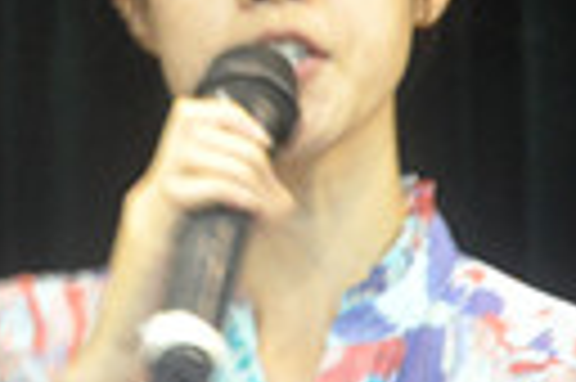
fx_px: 9795
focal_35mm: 613
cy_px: 11
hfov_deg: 3.4
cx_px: 63
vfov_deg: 2.2
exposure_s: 1/4
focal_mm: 105
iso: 1600
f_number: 5.6
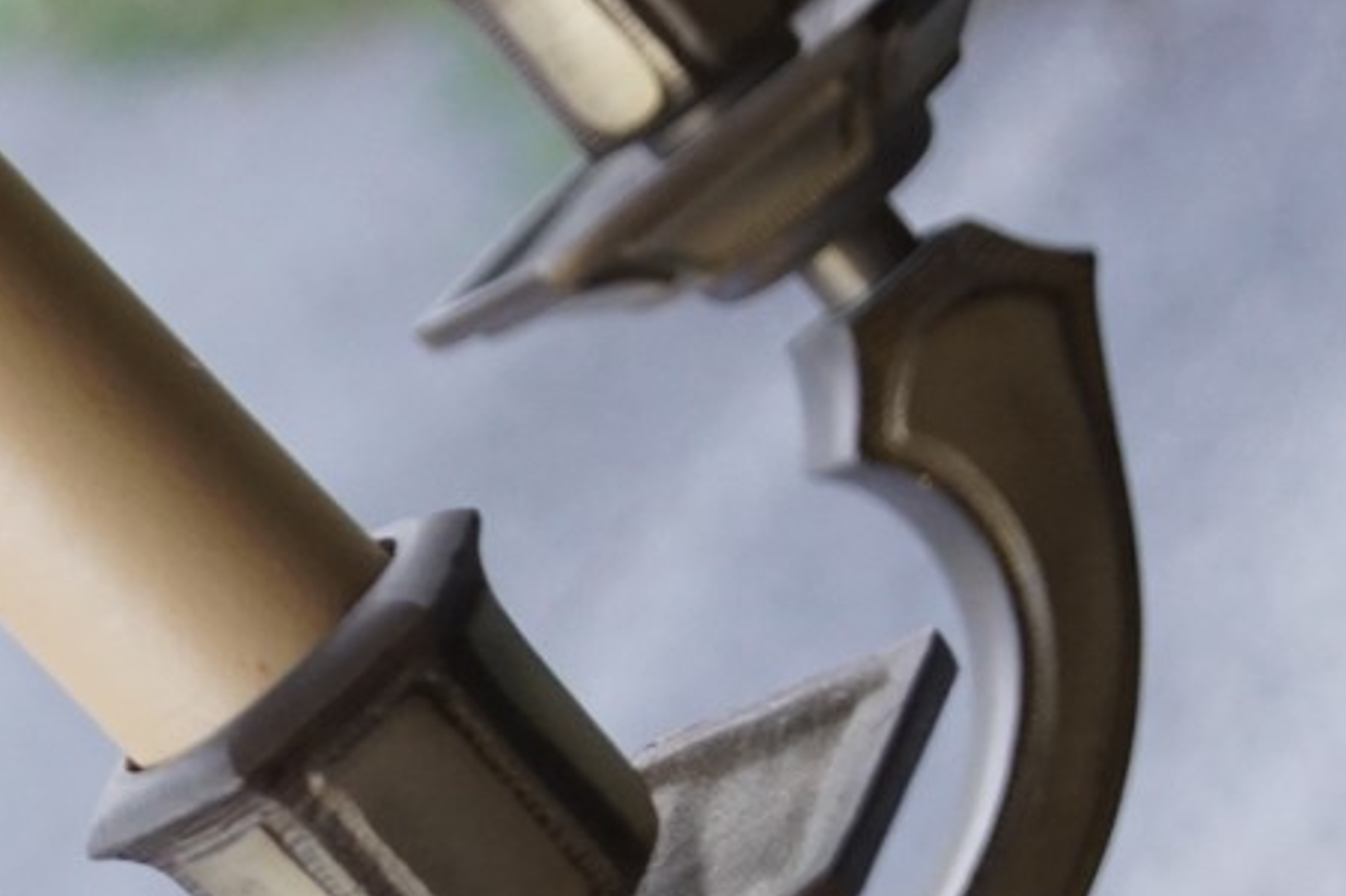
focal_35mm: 274
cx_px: -456
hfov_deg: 7.4
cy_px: 1473
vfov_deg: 5.0
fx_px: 10228
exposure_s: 1/100
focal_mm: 55
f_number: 5.6
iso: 500
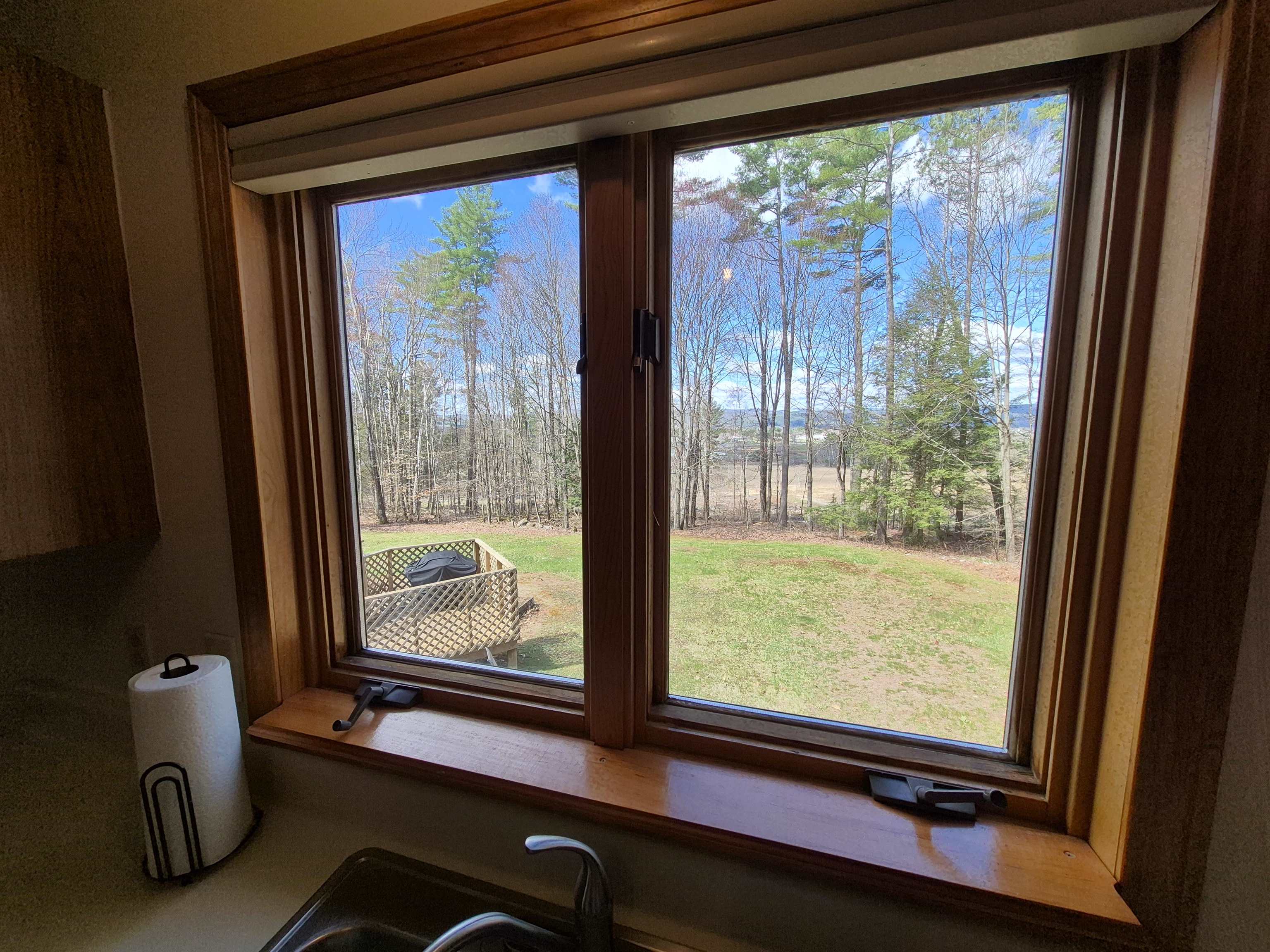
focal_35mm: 13
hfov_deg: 106.2
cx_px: 635
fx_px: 477
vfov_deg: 89.9
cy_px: 476
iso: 50
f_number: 2.2
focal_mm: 1.74
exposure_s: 1/329
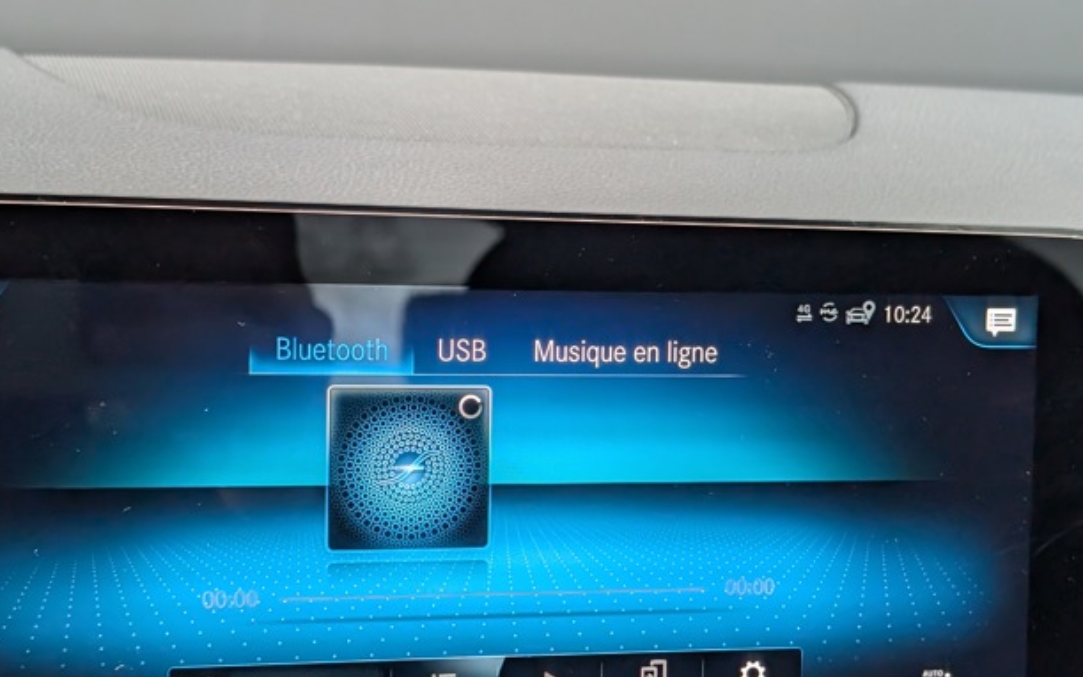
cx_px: 557
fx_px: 2007
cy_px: 454
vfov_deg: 19.1
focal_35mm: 68
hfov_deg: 30.2
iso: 214
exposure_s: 1/278
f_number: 1.68
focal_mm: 6.9
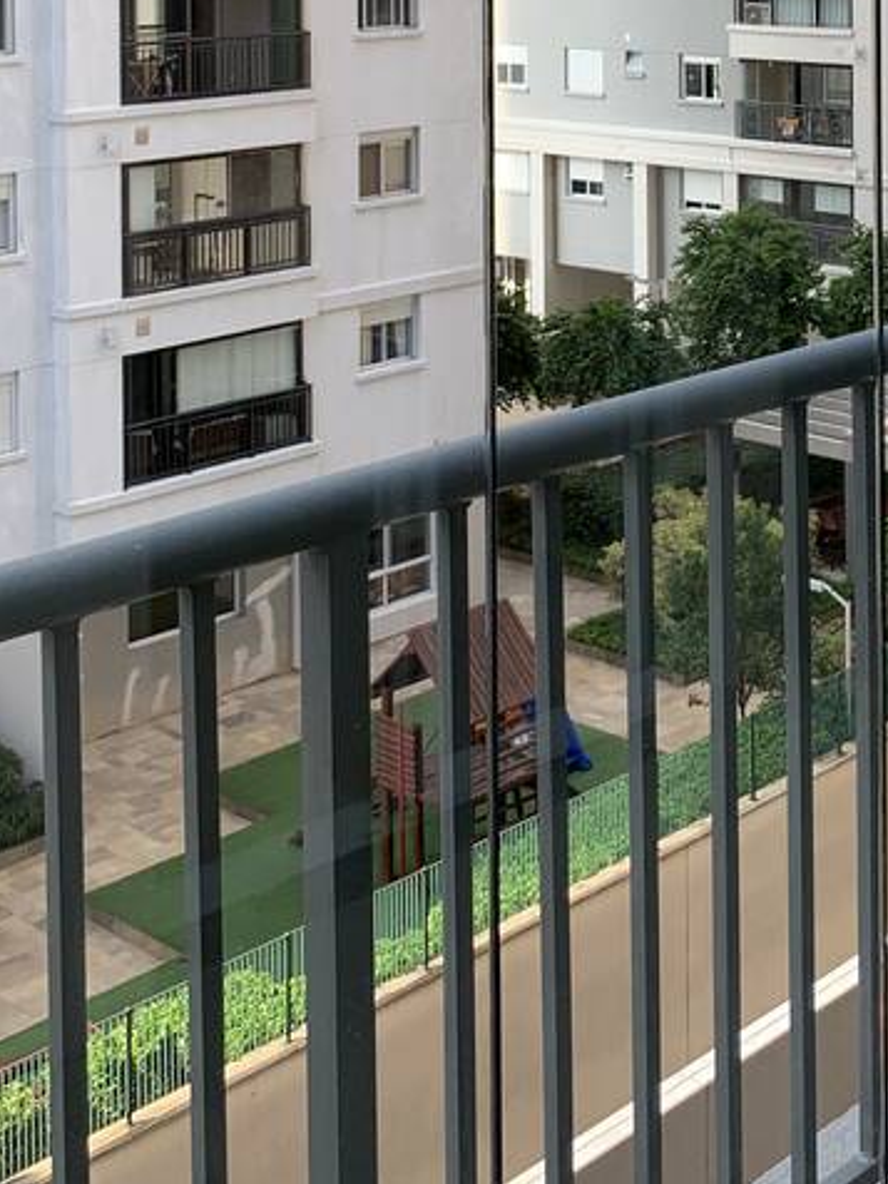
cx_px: 682
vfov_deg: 30.3
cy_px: -12
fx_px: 2018
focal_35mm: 59
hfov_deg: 24.5
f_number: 1.8
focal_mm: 4.25
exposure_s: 1/251
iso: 25
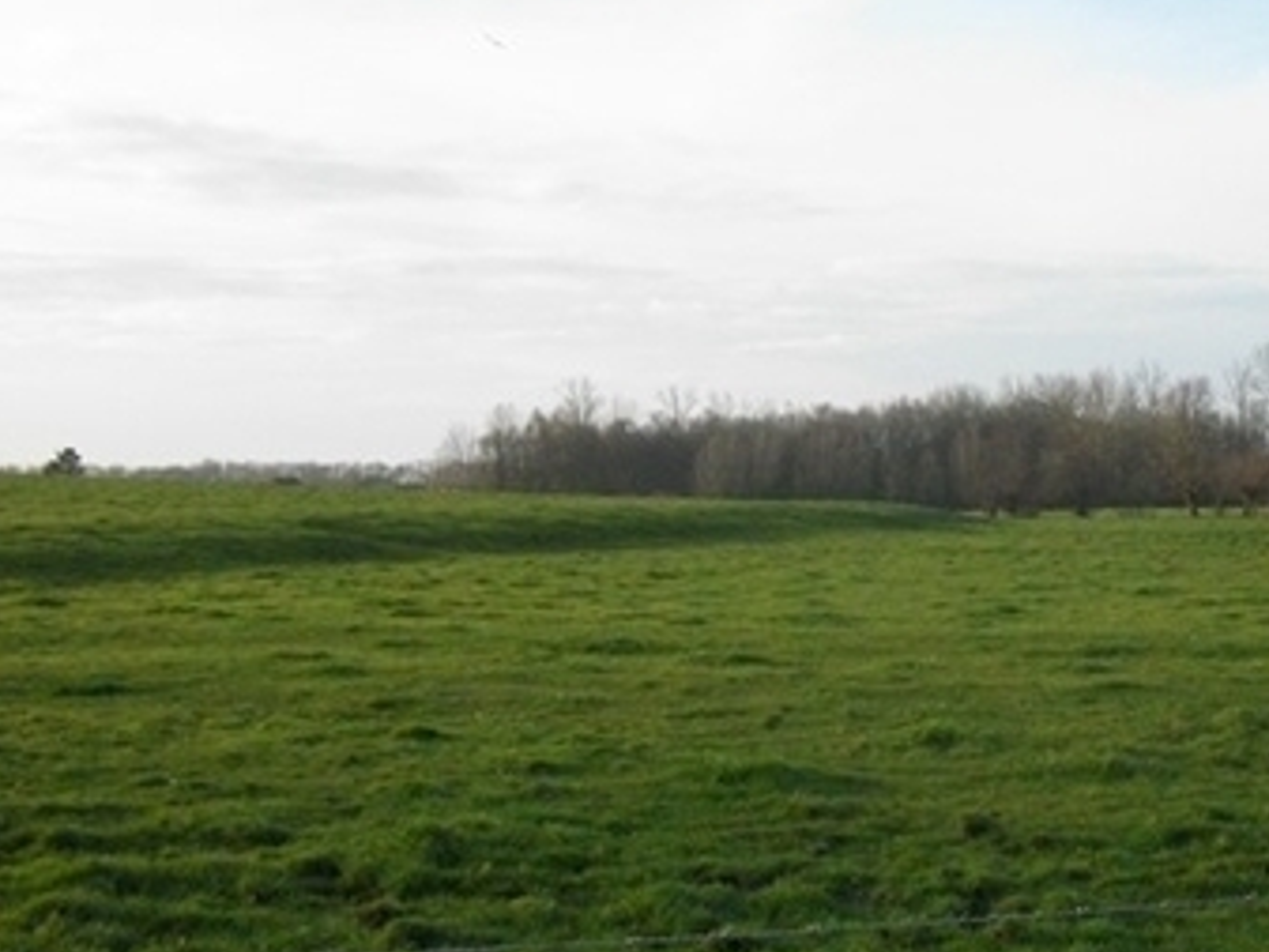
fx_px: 2090
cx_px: 862
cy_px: 504
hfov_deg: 33.4
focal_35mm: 57
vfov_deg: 25.7
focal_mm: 5.7
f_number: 8.8
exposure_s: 1/320
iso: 400
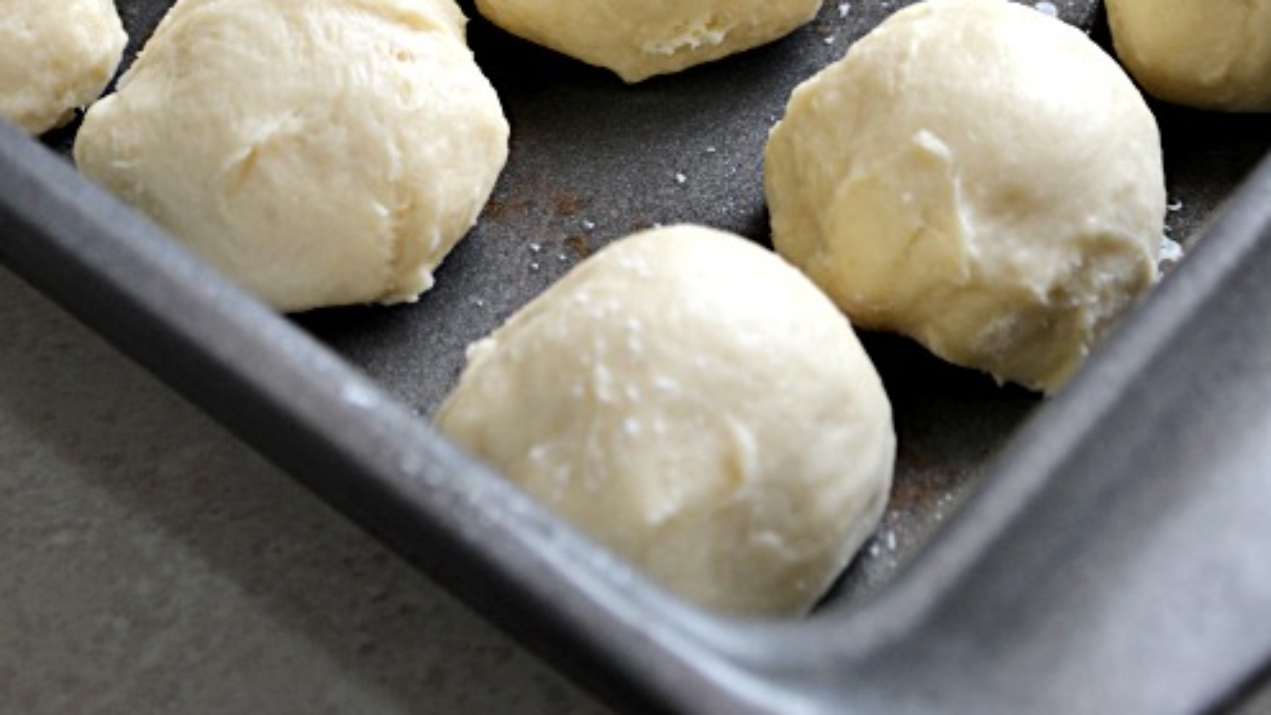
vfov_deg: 12.3
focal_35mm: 95
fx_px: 3202
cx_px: 636
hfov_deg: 22.5
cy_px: -226
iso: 400
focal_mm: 40
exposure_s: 1/60
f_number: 5.3
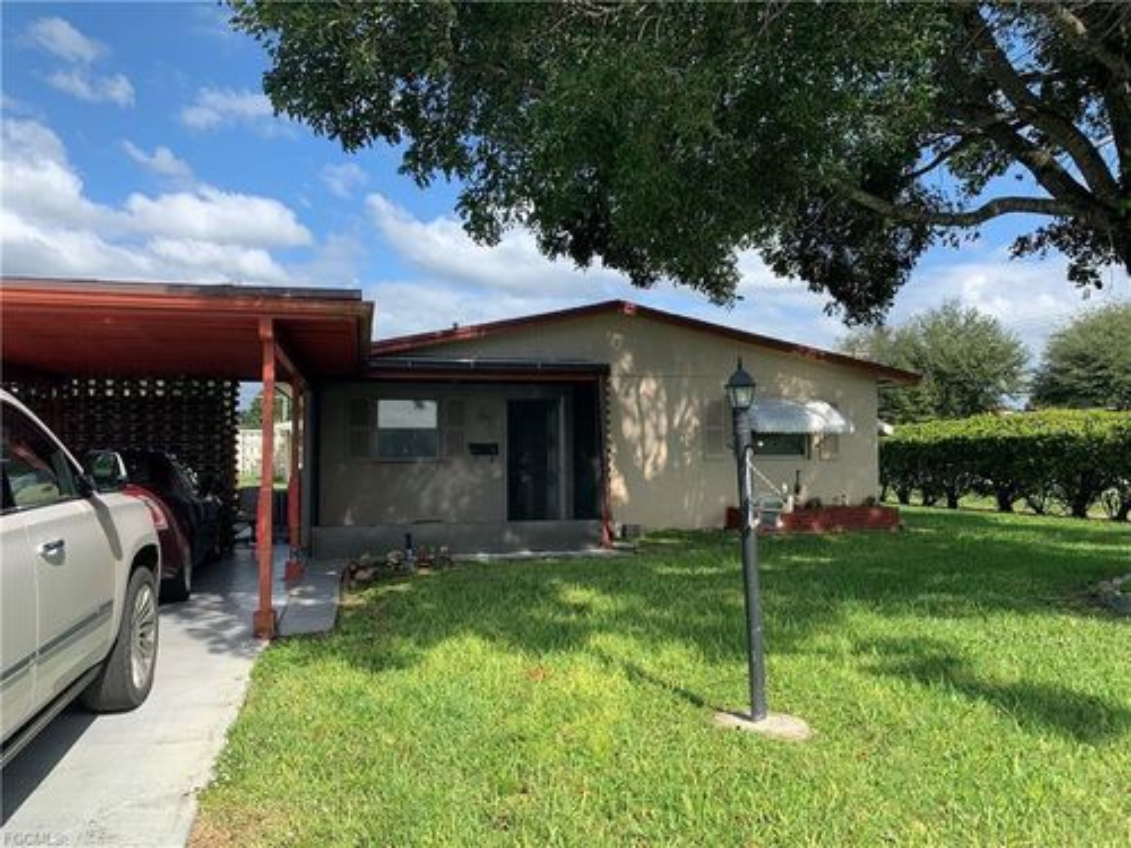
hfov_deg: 67.3
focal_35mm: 26
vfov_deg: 53.1
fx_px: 849
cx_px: 566
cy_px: 424
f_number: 1.8
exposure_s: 1/1513
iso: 25
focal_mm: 4.25
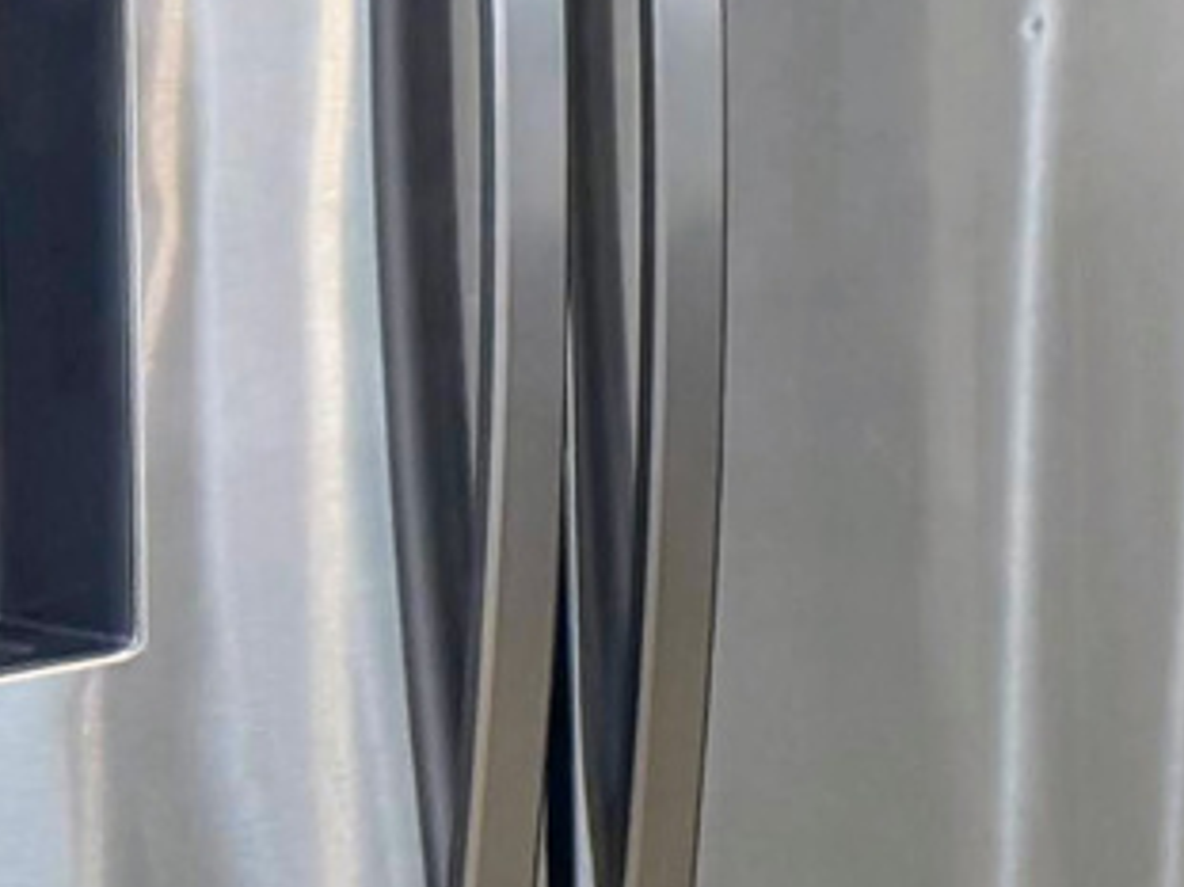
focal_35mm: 158
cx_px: 3259
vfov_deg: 9.0
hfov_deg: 10.1
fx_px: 5402
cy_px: -727
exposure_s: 1/120
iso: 125
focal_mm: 6.76
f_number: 1.78
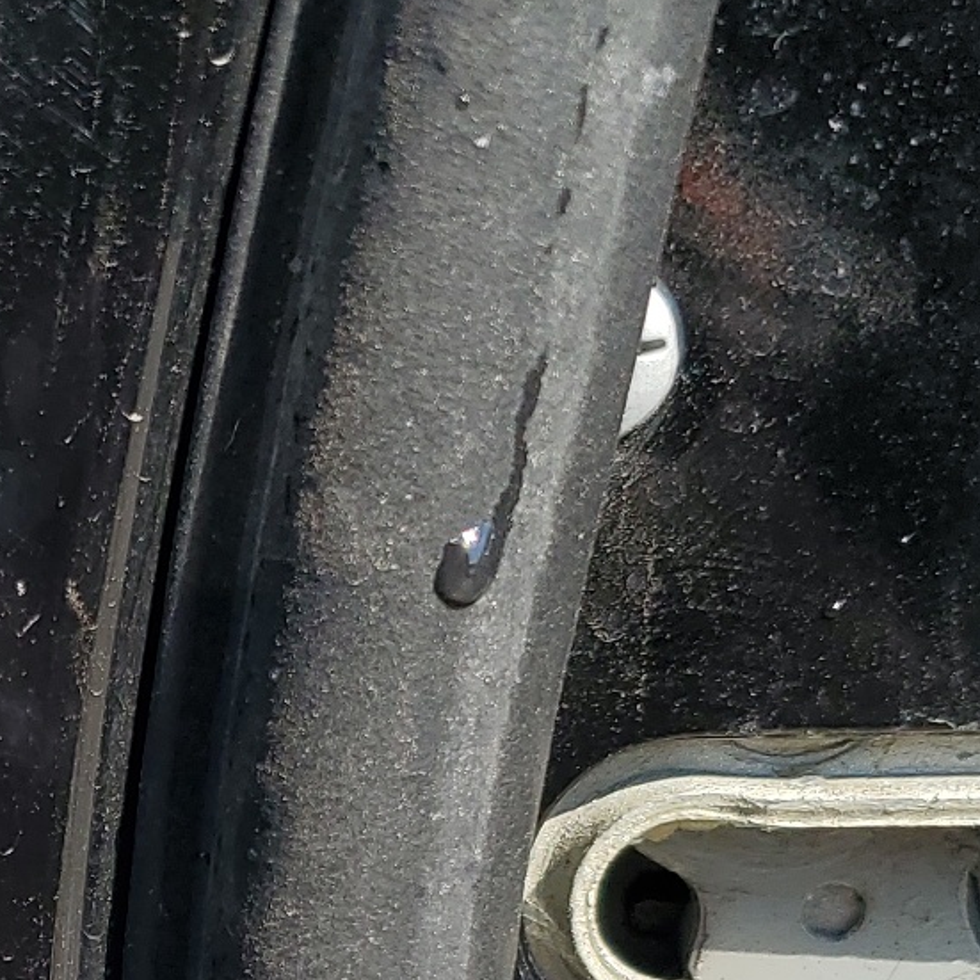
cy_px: 1120
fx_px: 2851
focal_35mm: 89
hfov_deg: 18.8
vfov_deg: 18.6
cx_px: -94
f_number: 1.5
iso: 50
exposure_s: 1/1111
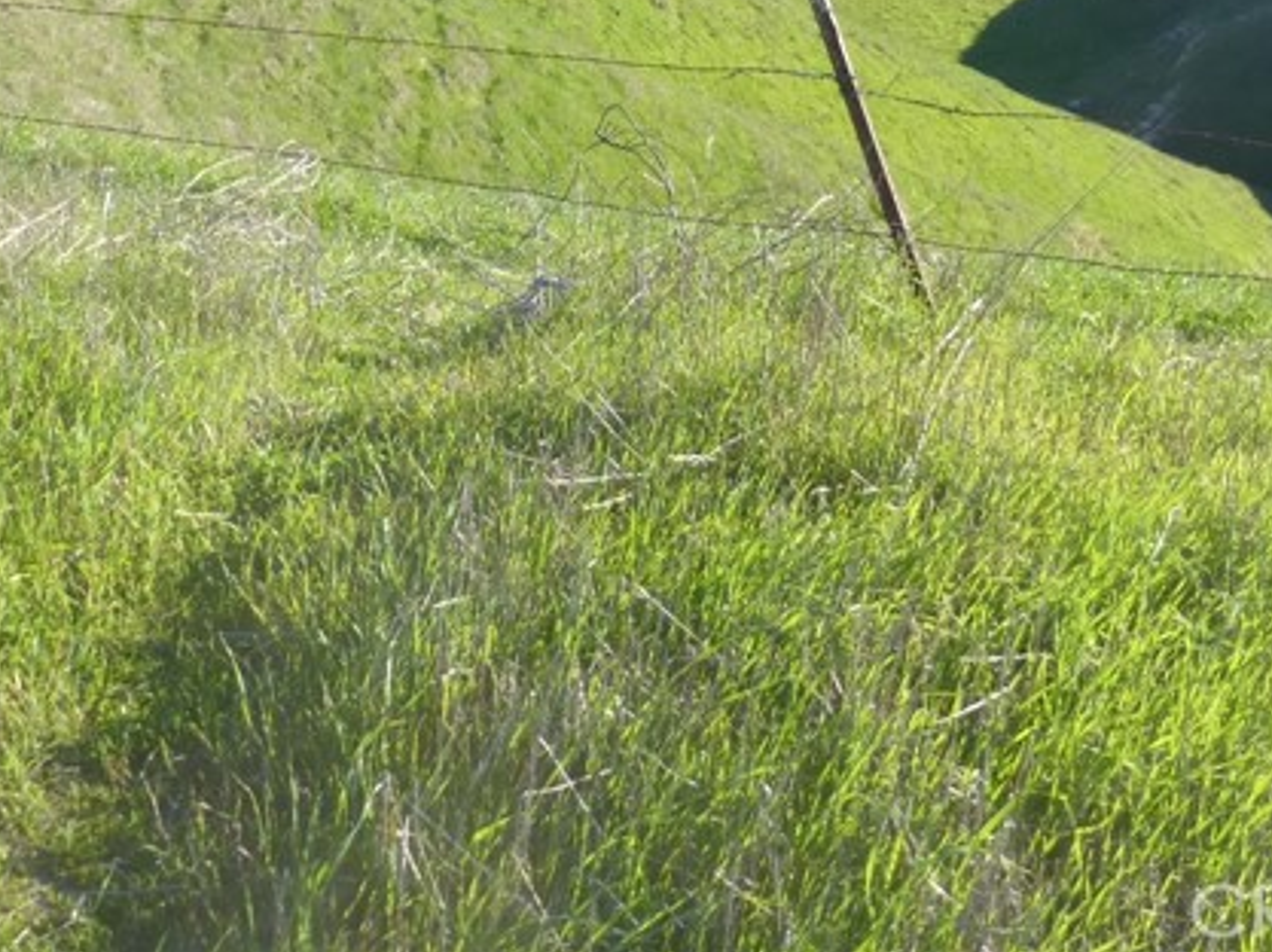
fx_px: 2166
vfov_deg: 22.6
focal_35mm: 59
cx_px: 546
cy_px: -217
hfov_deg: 32.7
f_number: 4
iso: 100
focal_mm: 4.3
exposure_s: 1/250
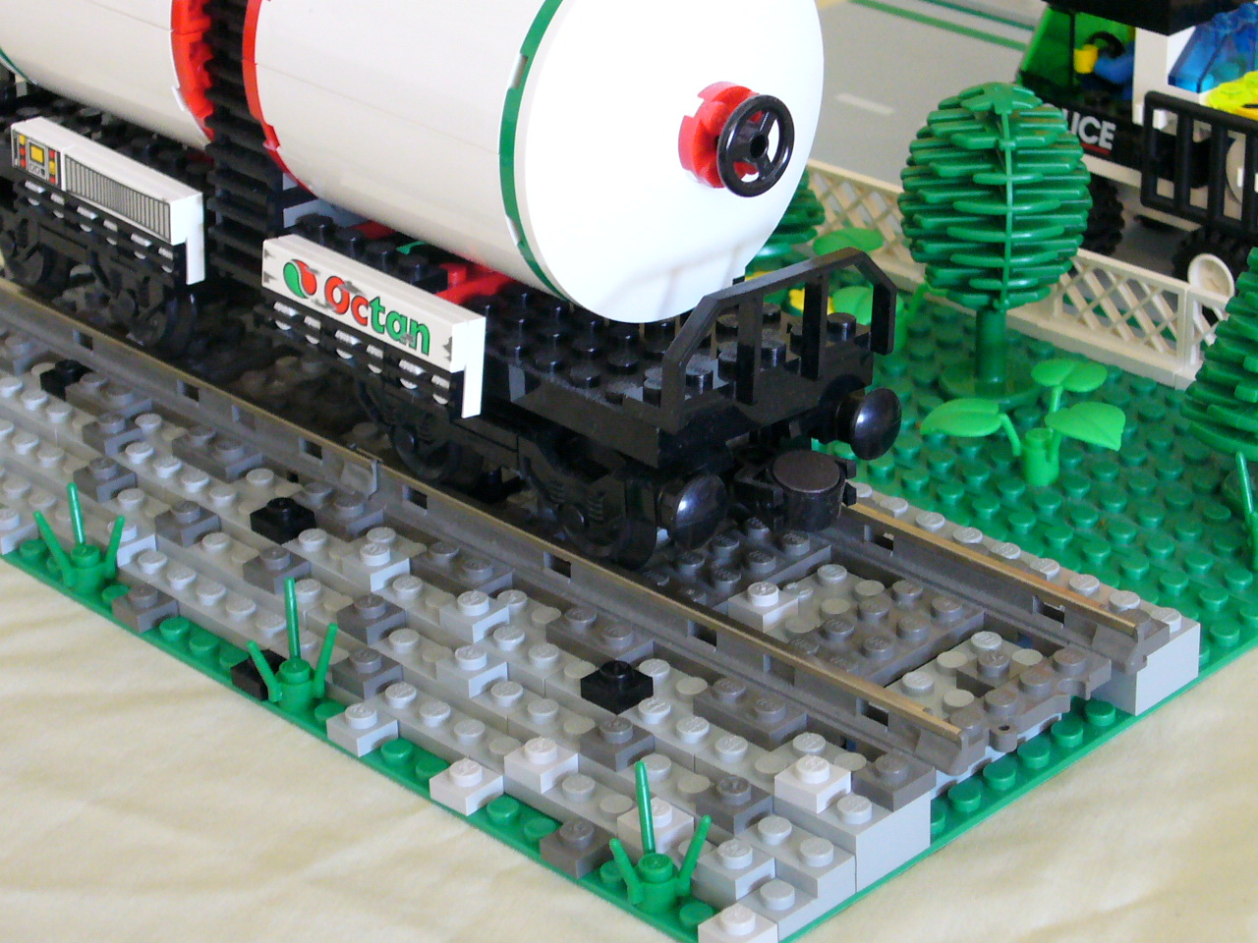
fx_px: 2980
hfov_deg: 23.8
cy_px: 472
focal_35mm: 82
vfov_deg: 18.0
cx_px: 629
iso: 200
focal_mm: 9.9
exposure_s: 1/20
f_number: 3.1
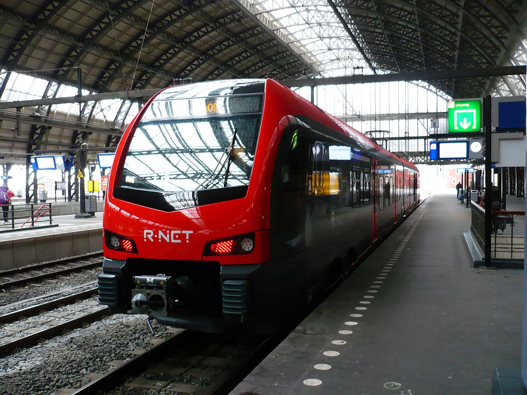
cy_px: 198
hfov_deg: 52.6
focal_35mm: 35
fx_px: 533
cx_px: 264
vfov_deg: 40.7
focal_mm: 5.8
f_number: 2.8
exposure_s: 1/20
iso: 200
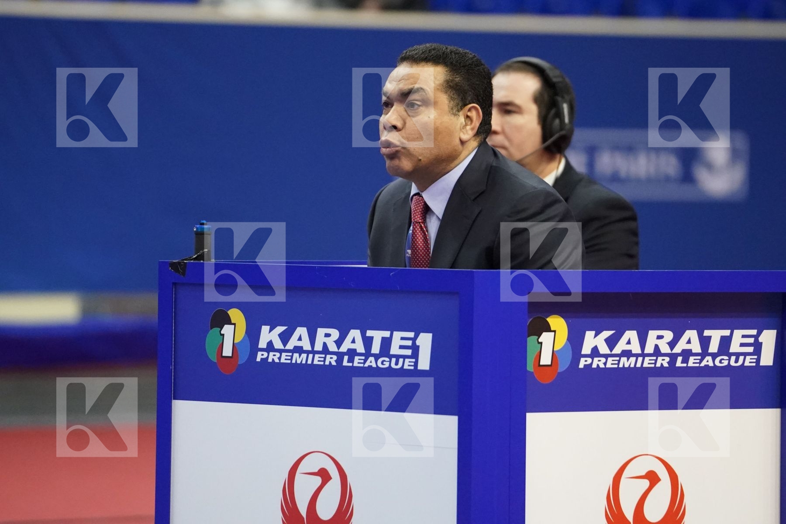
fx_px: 6549
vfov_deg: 4.6
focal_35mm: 300
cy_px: 262
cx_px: 393
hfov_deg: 6.9
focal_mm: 200
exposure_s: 1/1000
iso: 6400
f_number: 2.8
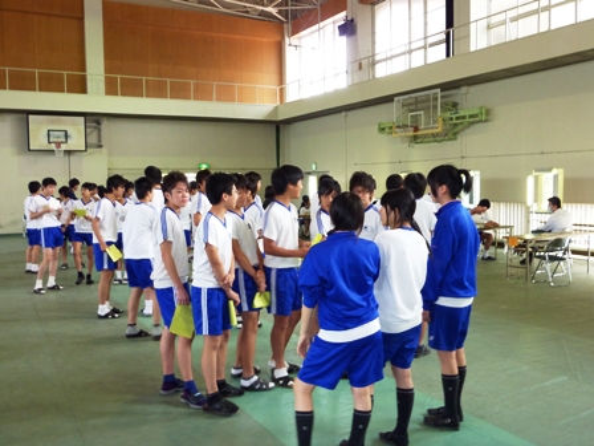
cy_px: 223
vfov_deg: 44.2
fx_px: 549
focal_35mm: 32
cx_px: 297
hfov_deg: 56.8
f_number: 3.5
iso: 200
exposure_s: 1/30
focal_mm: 5.3
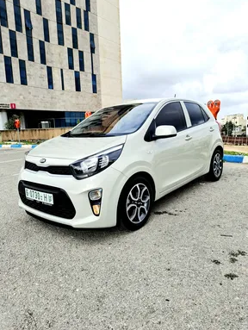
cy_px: 160
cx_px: 122
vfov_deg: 71.5
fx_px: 229
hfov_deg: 56.9
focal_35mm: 24
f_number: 1.8
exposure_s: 1/1250
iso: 50
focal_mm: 5.54
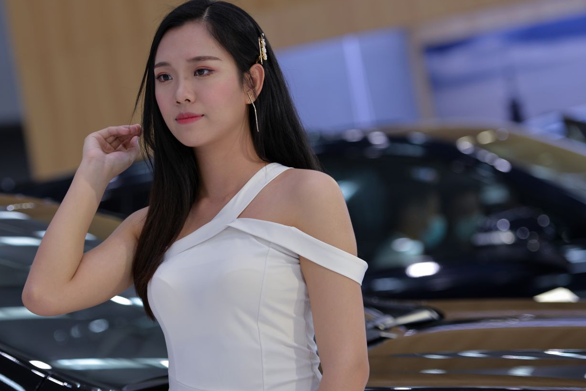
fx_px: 2638
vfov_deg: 8.5
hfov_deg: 12.7
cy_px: 221
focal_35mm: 162
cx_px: 213
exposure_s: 1/160
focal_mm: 110
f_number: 2.8
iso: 200
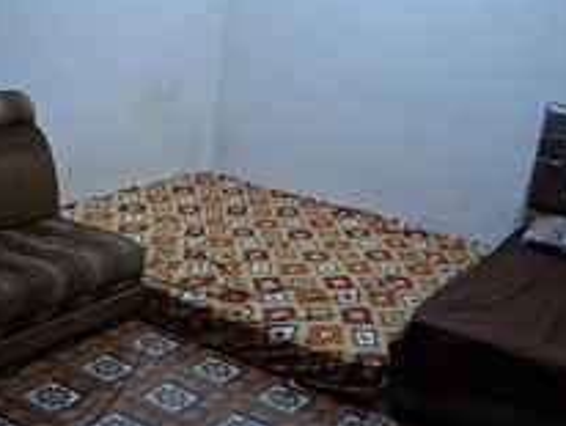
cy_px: 89
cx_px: 174
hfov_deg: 36.9
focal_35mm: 51
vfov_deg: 28.1
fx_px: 835
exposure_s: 1/33
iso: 320
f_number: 1.8
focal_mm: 5.54
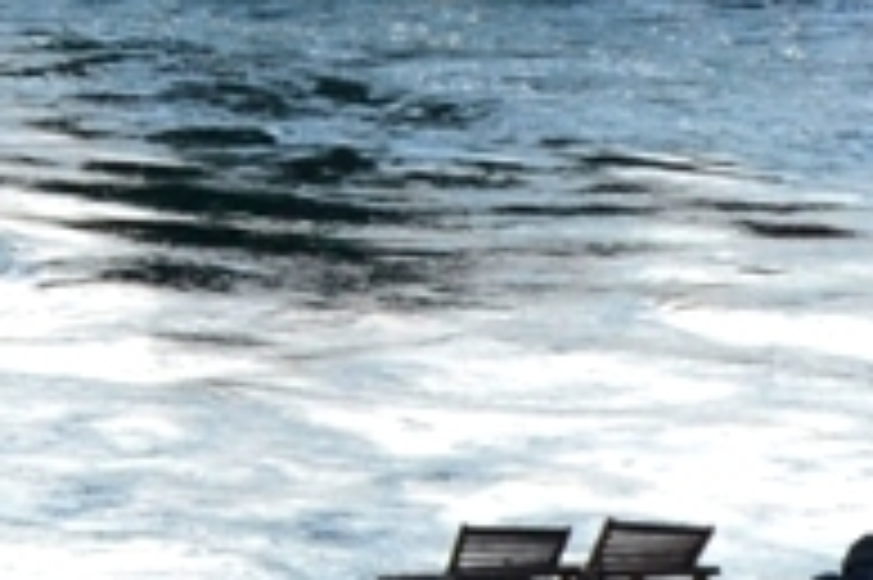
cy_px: -373
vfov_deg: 3.0
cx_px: -562
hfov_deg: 4.4
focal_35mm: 460
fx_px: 11145
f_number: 10
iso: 400
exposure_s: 1/200
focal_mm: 46
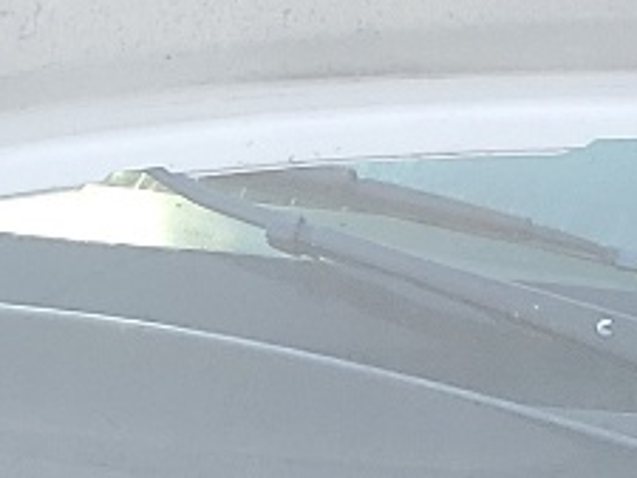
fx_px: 3406
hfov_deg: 10.1
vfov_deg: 7.5
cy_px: 1134
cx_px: 1152
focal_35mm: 185
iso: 50
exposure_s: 1/417
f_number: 1.5
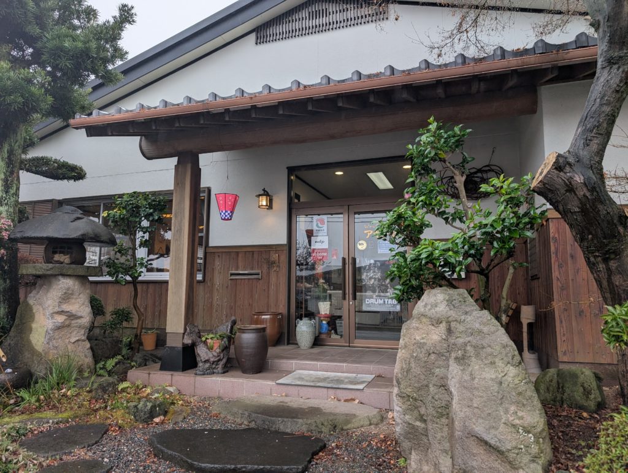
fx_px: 436
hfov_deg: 71.5
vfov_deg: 56.9
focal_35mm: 24
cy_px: 236
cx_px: 314
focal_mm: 6.9
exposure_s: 1/197
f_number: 1.68
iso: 18
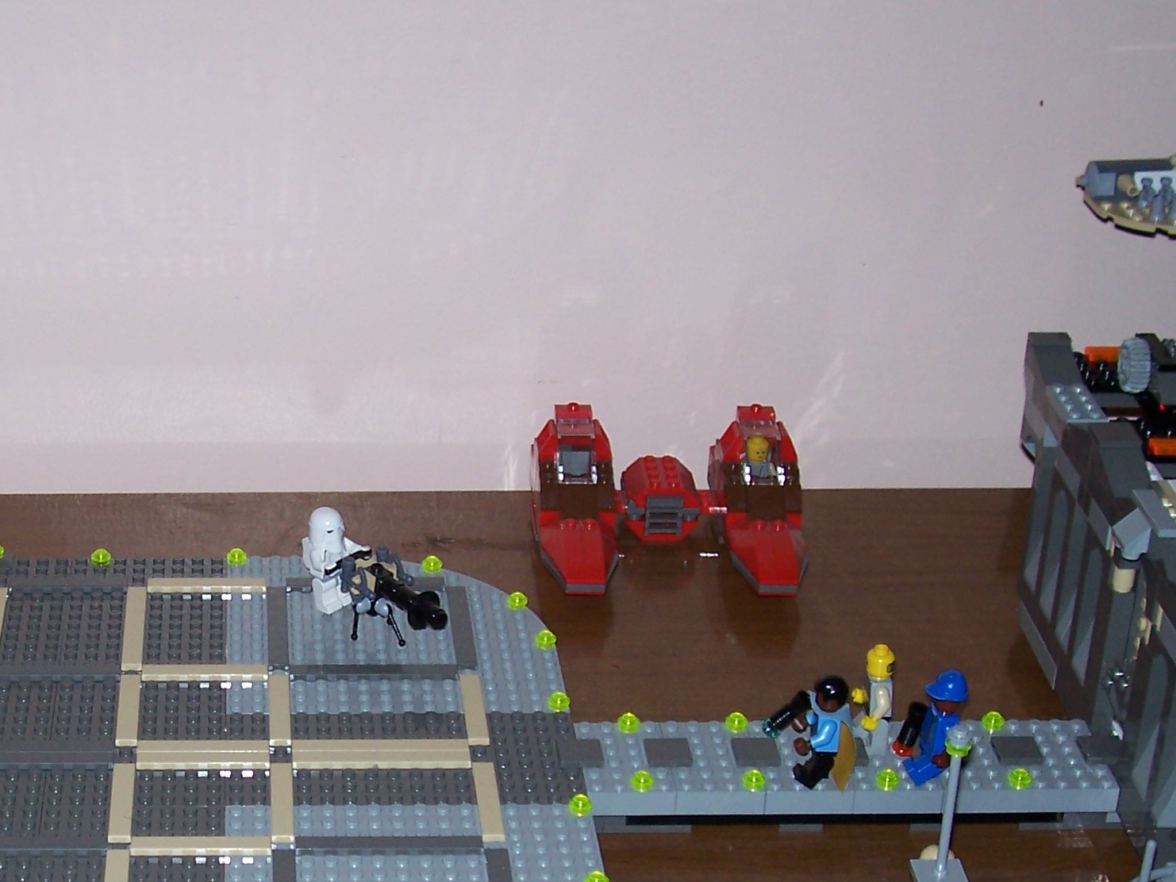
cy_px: 646
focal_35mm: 73
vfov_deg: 20.0
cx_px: 161
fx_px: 2480
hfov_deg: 26.0
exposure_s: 1/60
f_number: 3
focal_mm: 7
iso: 80
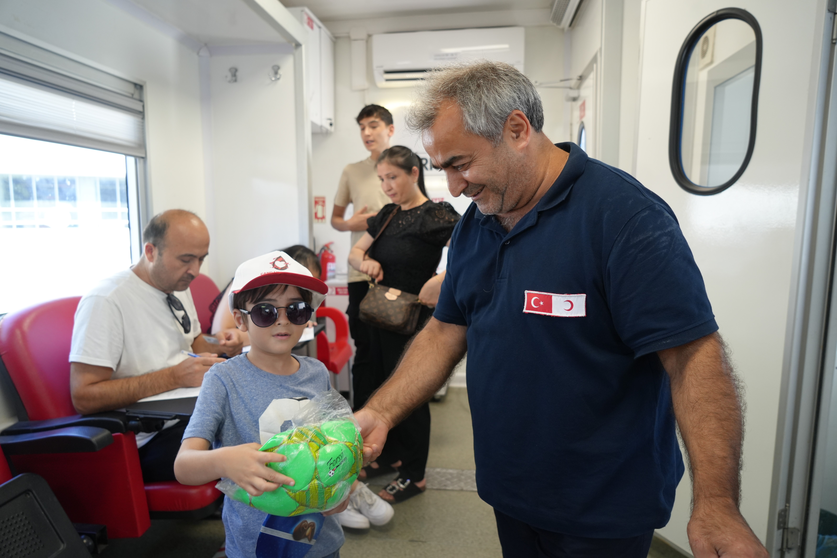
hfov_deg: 73.7
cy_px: 279
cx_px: 418
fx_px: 558
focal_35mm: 24
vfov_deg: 53.1
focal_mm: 24
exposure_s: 1/160
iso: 1250
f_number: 4
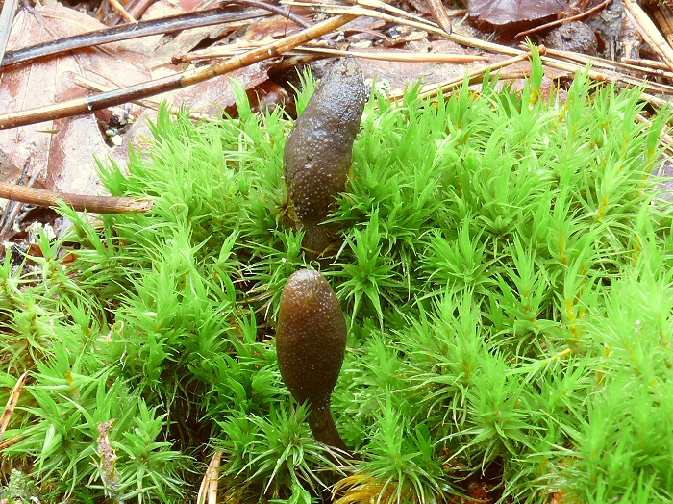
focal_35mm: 69
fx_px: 1341
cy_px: 252
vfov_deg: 21.3
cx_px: 336
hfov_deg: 28.2
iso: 100
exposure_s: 3.2
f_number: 11
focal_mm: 14.6
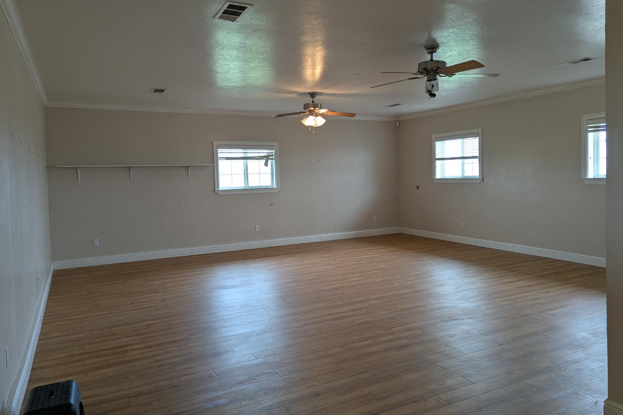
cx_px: 323
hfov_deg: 69.4
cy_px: 190
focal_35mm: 26
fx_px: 450
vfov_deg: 49.5
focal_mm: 6.81
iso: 92
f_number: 1.85
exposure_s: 1/40
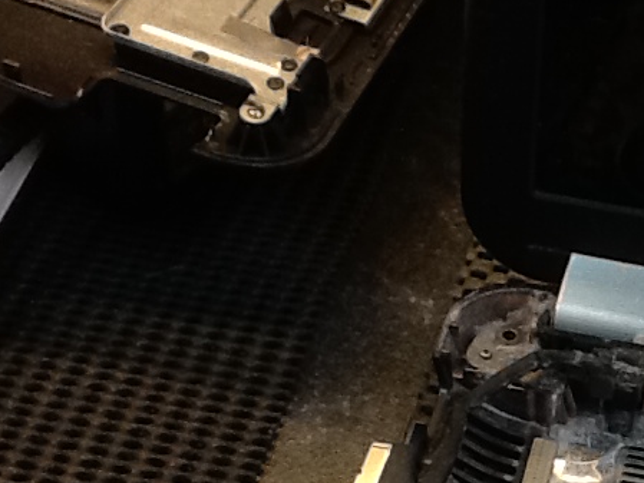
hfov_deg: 20.1
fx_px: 1749
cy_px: 497
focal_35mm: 94
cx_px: 660
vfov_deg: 15.4
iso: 100
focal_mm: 2.03
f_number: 2.4
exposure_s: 1/30
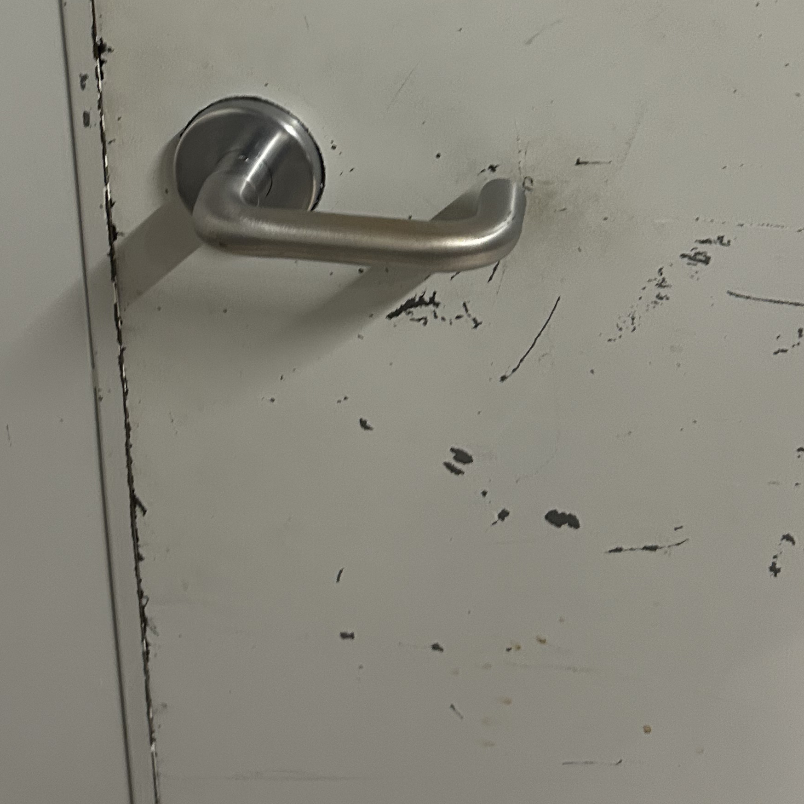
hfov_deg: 32.1
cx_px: 332
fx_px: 1393
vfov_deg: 30.9
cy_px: 92
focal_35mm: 53
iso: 320
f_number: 1.5
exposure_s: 1/60
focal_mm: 5.7
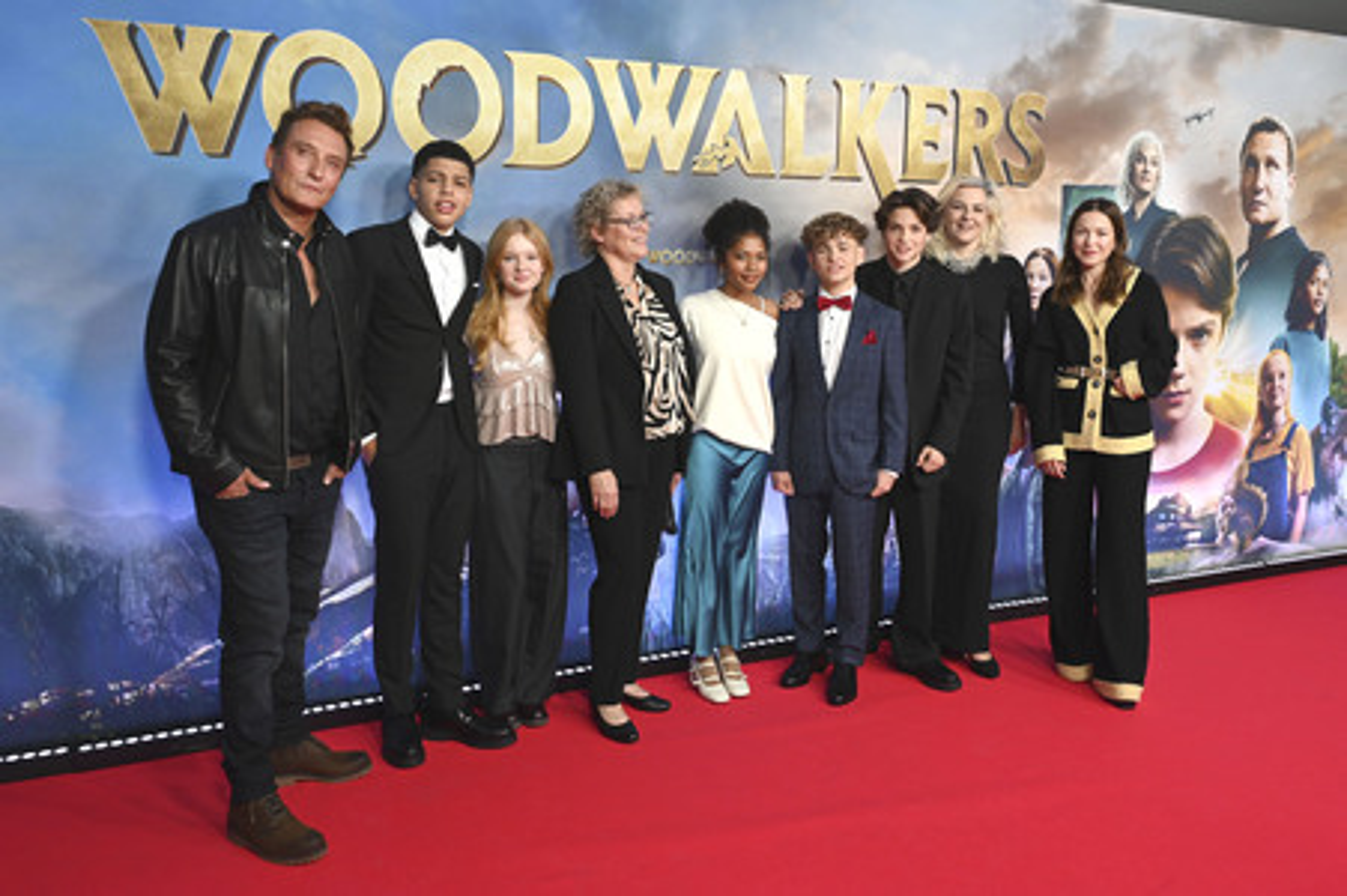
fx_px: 1047
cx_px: 674
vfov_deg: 46.3
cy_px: 448
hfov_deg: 65.5
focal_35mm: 28
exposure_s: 1/160
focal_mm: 28
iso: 800
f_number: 5.6
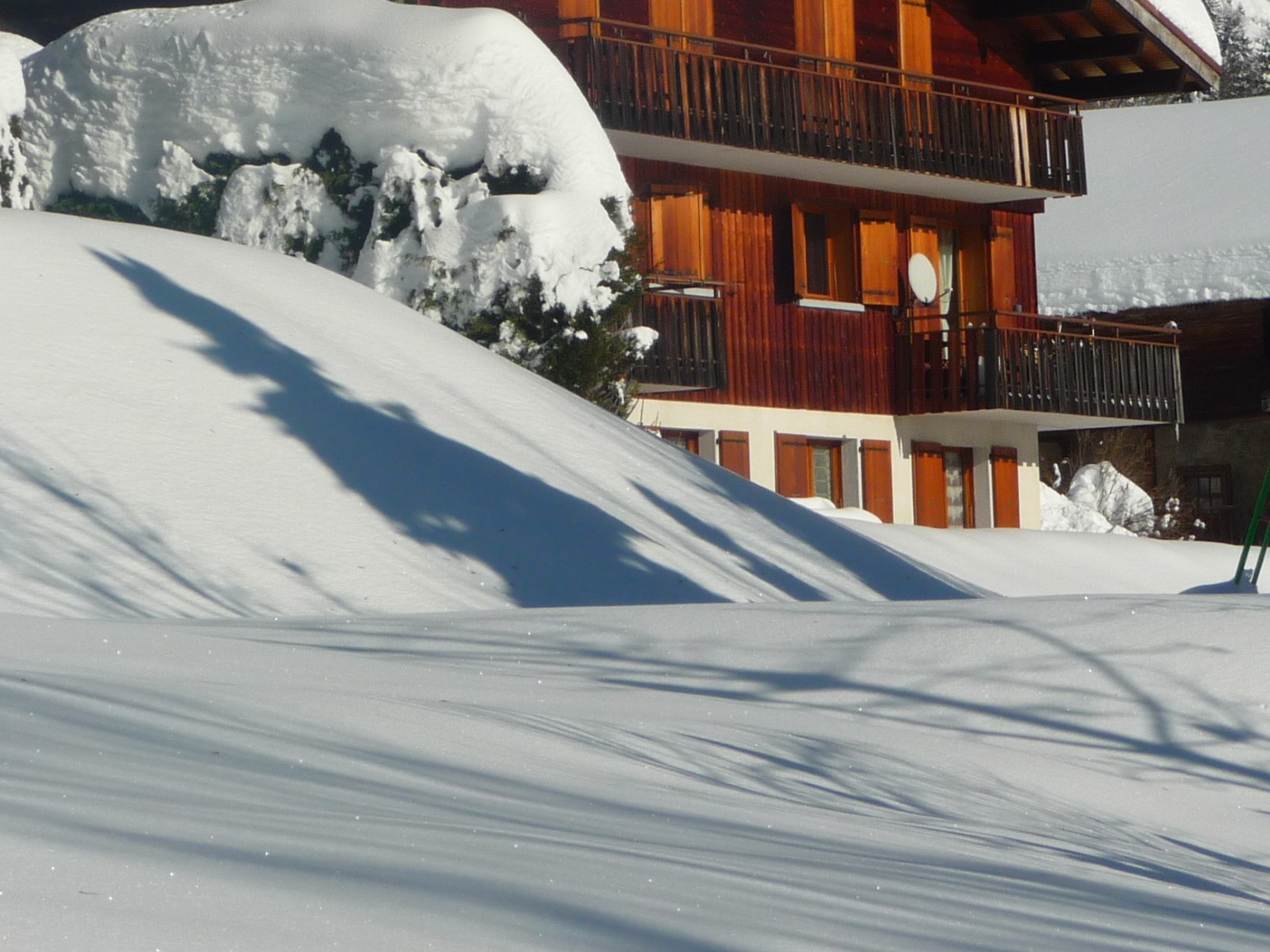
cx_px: 981
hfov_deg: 12.0
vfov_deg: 9.0
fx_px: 6015
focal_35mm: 164
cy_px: 137
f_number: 11
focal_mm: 14.2
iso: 100
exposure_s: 1/320
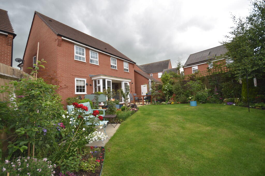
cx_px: 132
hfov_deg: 100.4
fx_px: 110
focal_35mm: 15
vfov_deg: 77.3
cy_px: 88
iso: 100
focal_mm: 10
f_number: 5
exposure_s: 1/200
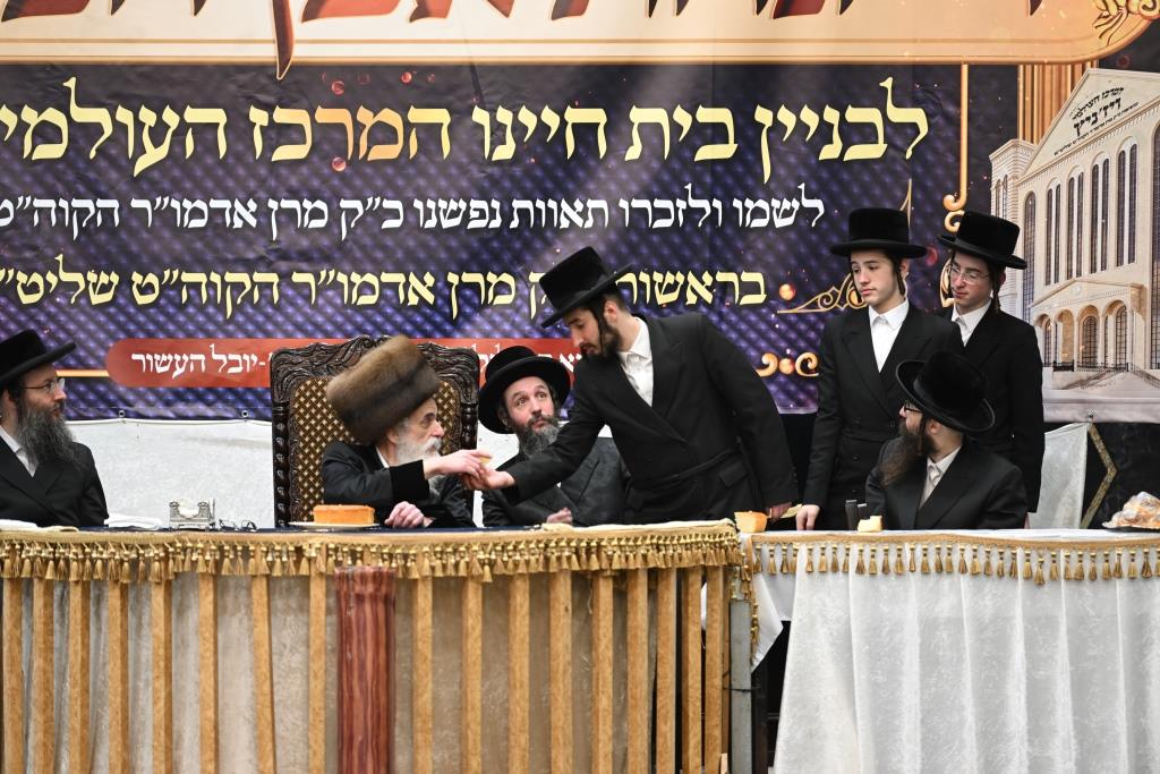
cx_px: 580
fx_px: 6445
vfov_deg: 6.9
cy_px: 387
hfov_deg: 10.3
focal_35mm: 200
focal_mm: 200
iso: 800
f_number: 2.8
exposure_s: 1/125
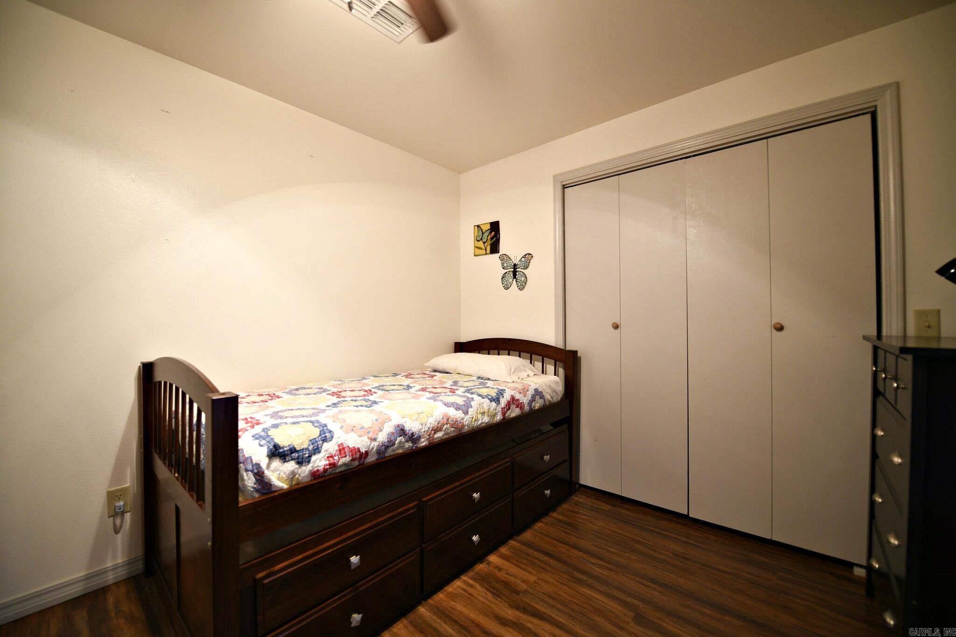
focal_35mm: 14
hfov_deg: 104.3
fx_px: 372
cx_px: 478
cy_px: 318
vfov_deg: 81.2
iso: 560
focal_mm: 14
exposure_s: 1/15
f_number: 2.8
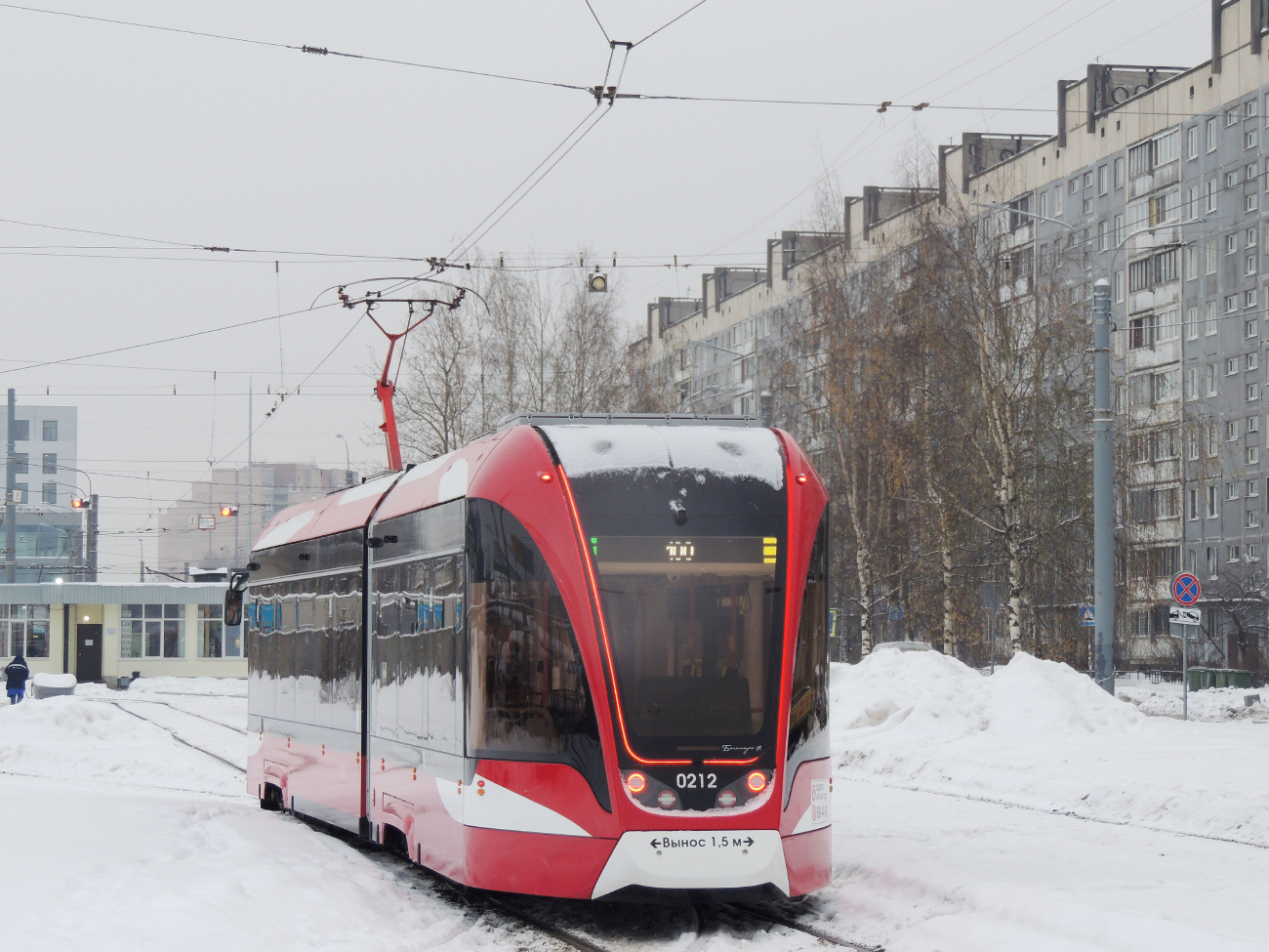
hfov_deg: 19.6
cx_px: 634
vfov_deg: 14.8
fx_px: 3666
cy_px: 476
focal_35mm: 100
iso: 100
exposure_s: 1/125
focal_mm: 17.8
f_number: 4.1
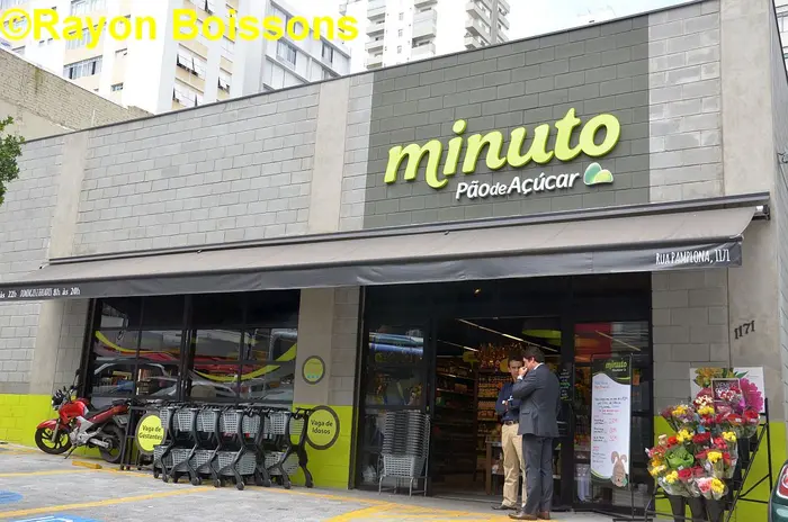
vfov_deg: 35.4
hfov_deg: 51.4
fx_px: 819
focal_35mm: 38
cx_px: 394
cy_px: 261
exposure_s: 1/250
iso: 250
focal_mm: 25
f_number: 8
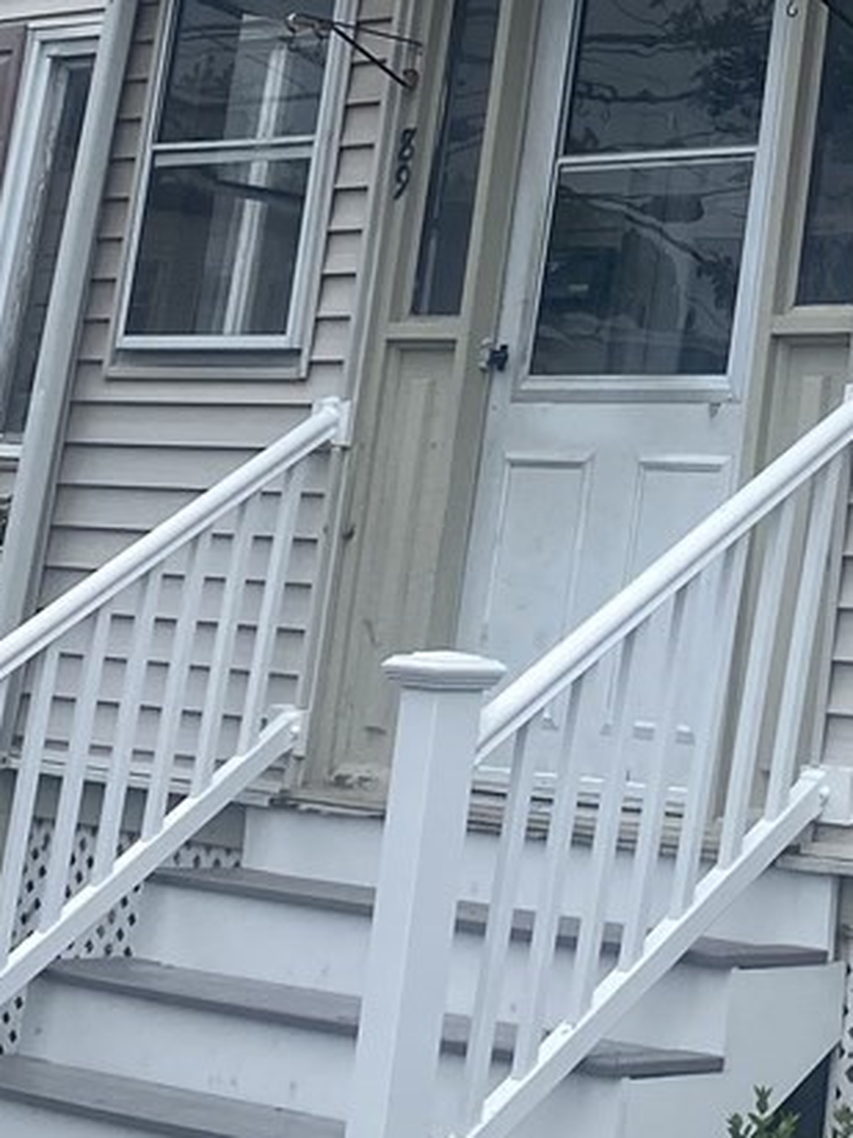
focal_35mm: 97
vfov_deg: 19.1
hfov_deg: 14.3
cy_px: -224
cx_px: 1262
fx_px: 3187
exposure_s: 1/927
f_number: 1.8
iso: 32
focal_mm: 4.25
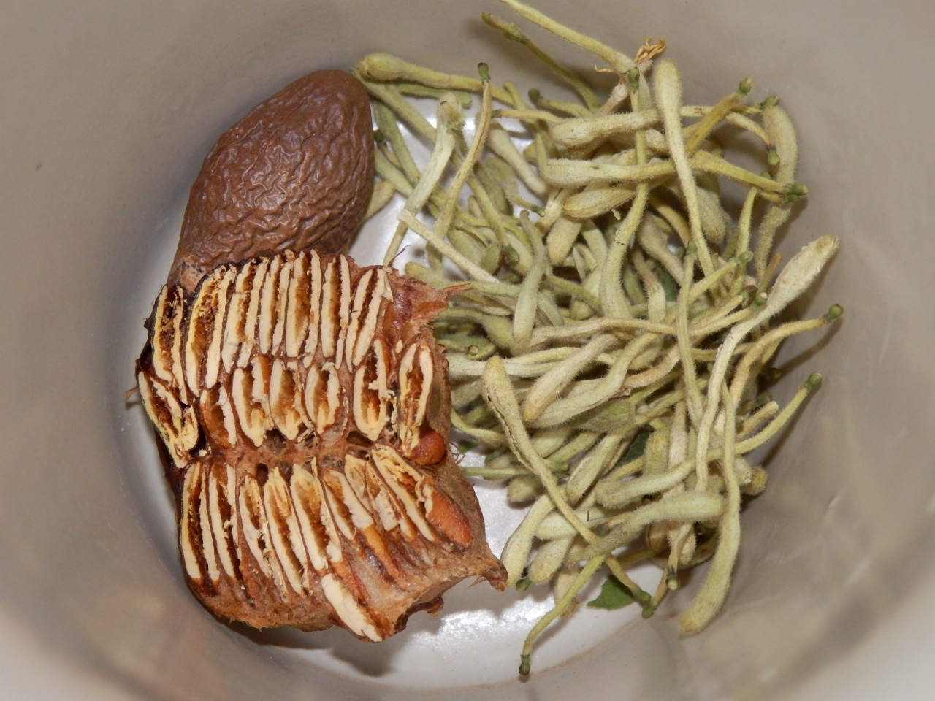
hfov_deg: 29.4
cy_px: 350
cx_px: 468
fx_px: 1783
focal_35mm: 66
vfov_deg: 22.3
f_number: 12.4
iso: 400
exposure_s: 1/40
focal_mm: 11.9
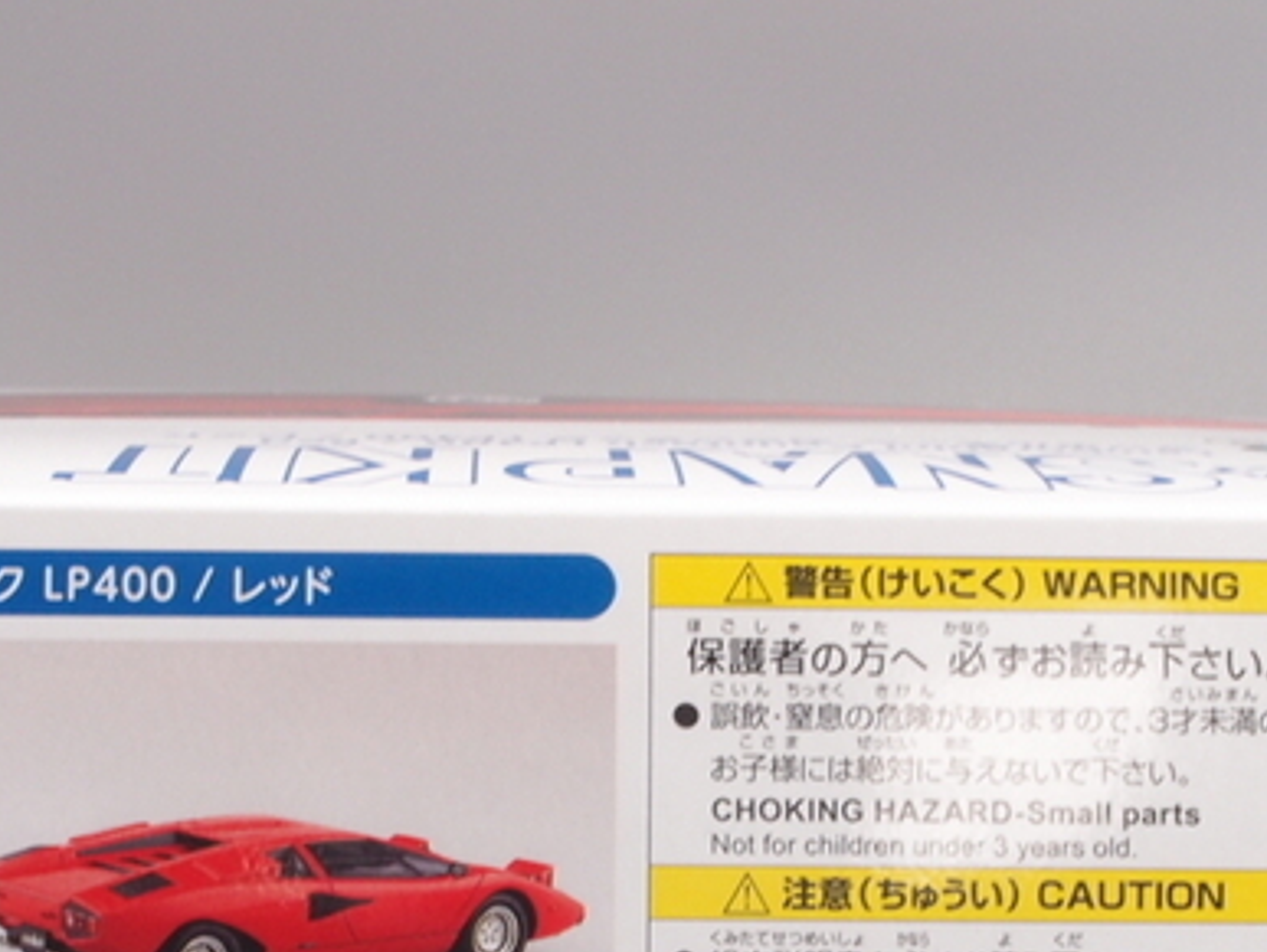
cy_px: 811
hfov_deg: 20.6
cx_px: 560
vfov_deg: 15.4
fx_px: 3480
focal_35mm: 95
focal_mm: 9.87
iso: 100
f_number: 8
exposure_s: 1/8
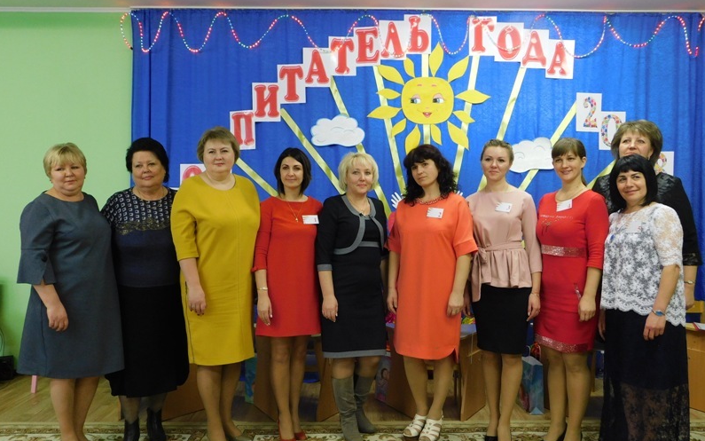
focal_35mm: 32
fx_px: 615
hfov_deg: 59.7
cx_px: 353
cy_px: 233
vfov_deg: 39.4
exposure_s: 1/30
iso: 250
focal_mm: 5.3
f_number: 3.2
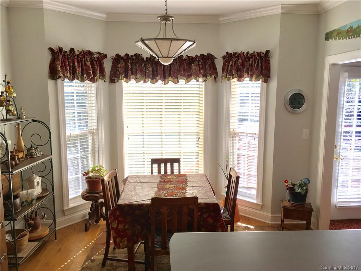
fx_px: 302
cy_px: 136
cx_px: 180
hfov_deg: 61.7
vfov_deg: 48.2
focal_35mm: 29
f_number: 2.2
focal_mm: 4.15
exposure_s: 1/120
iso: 32
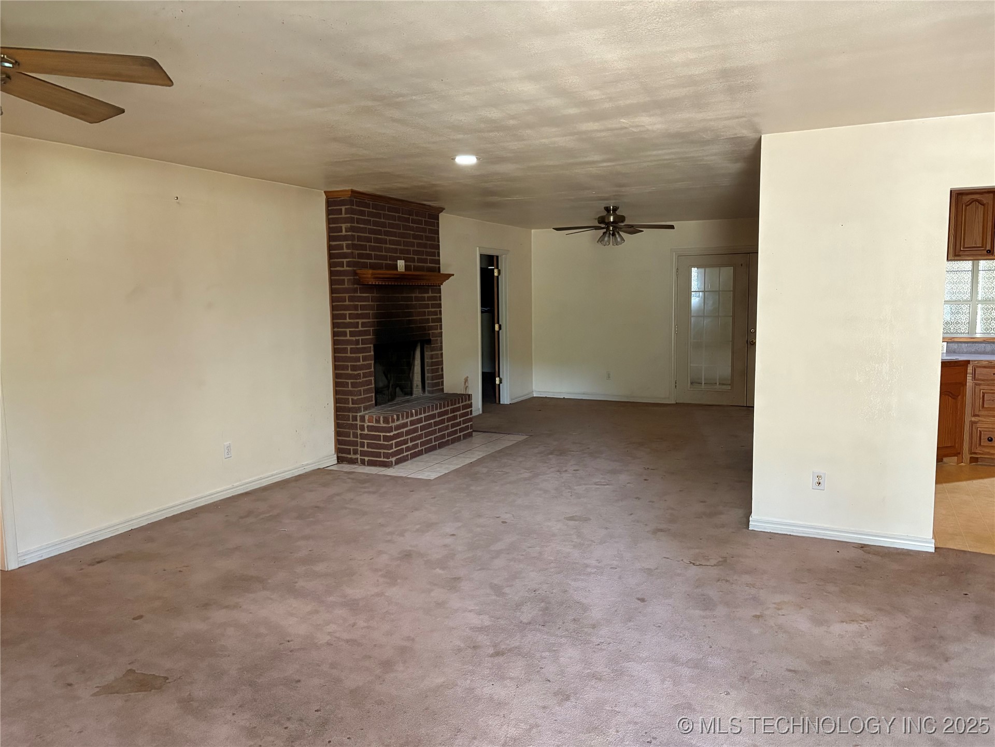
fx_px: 747
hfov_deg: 67.3
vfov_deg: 53.1
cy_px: 374
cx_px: 498
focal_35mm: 26
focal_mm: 5.96
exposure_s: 1/60
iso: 500
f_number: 1.6
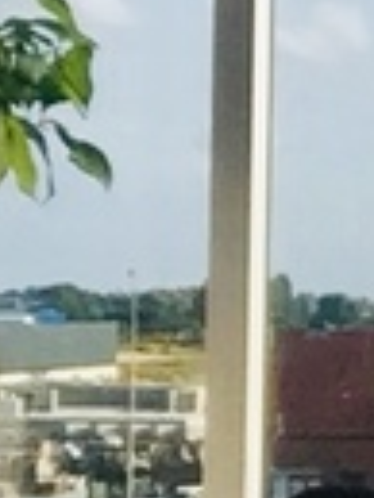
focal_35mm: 185
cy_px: 154
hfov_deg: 7.6
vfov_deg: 10.7
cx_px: 829
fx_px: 2661
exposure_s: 1/1462
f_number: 2.2
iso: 32
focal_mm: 2.65
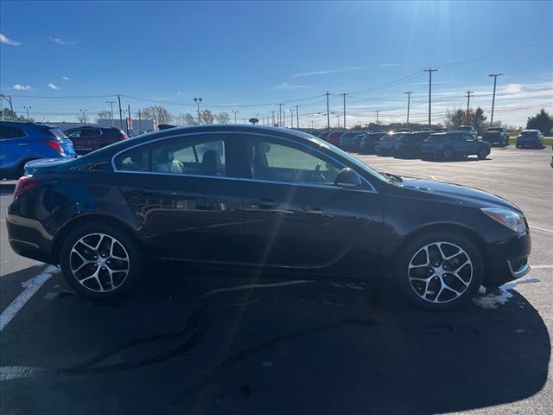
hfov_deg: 67.3
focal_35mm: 26
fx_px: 415
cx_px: 276
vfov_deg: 53.1
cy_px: 208
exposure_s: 1/5319
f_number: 1.5
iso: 50
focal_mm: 5.7
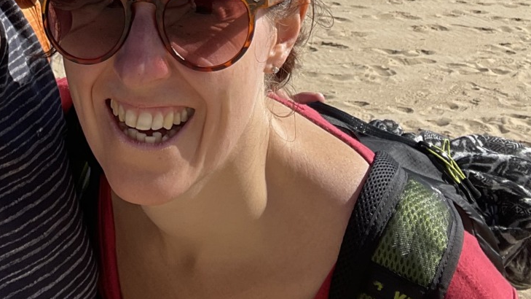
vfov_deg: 16.3
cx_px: 85
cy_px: -184
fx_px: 929
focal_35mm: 66
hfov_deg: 30.9
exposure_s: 1/831
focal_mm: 2.71
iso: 25
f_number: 2.2
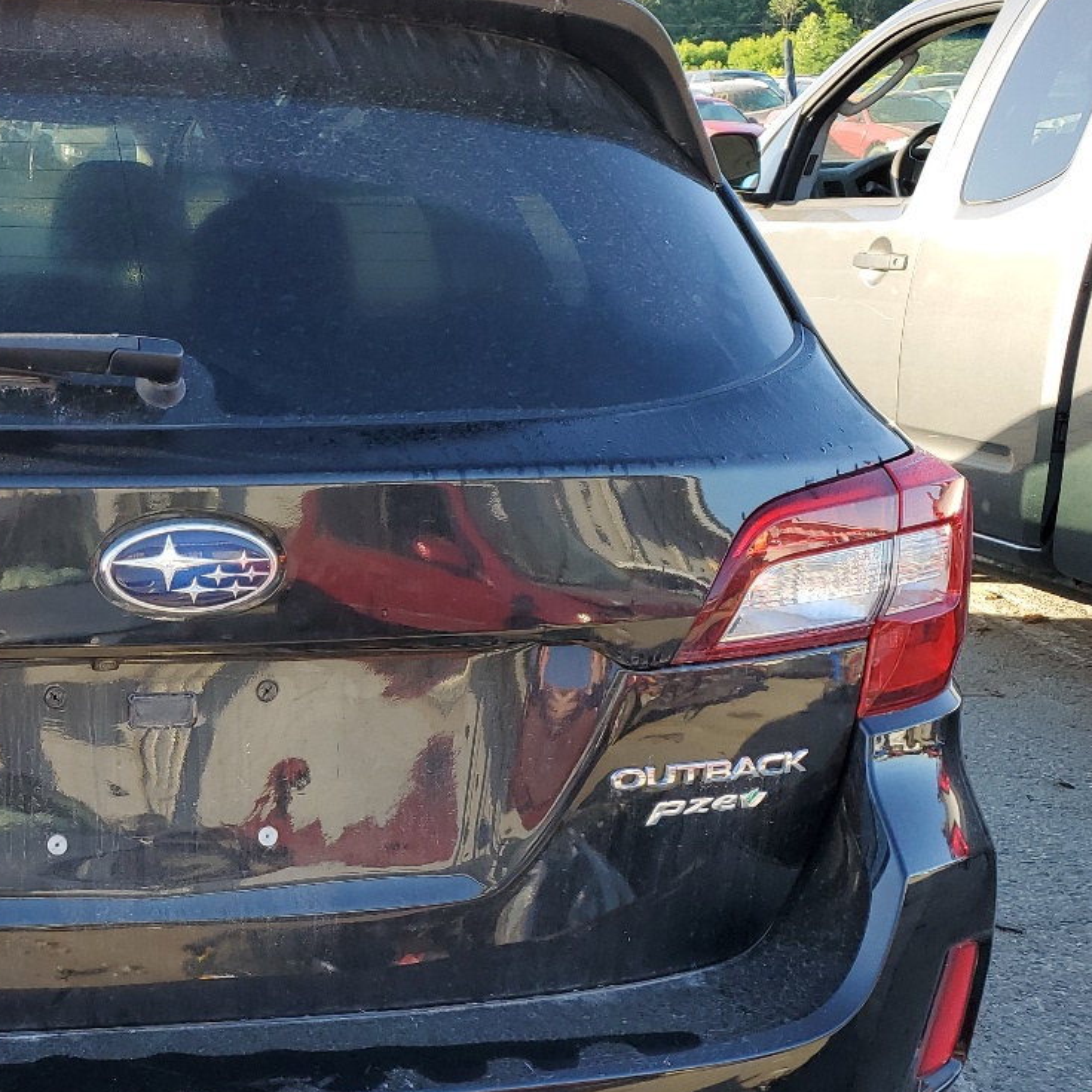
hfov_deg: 32.1
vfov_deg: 33.9
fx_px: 1785
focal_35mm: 50
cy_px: 683
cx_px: 73
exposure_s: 1/345
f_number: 1.5
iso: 50
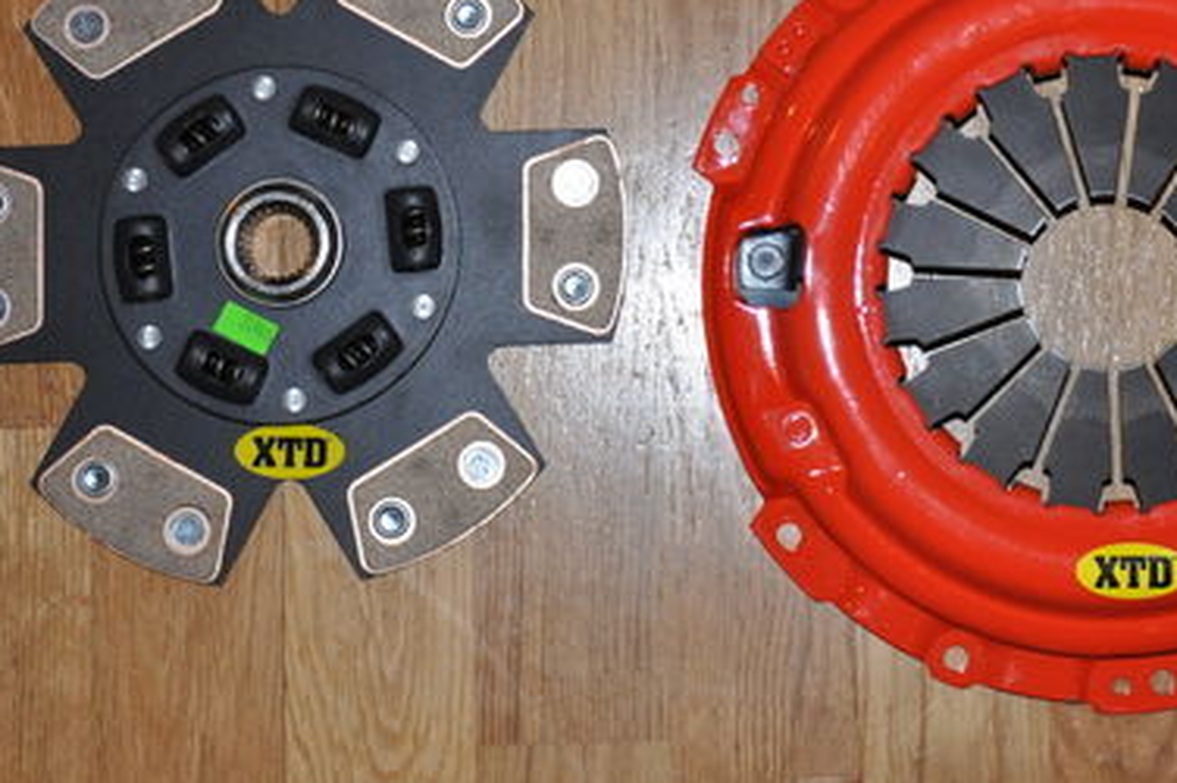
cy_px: 158
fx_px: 3332
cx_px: 739
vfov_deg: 13.3
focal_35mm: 102
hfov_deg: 20.0
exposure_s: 1/60
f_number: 4.5
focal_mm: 40
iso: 800
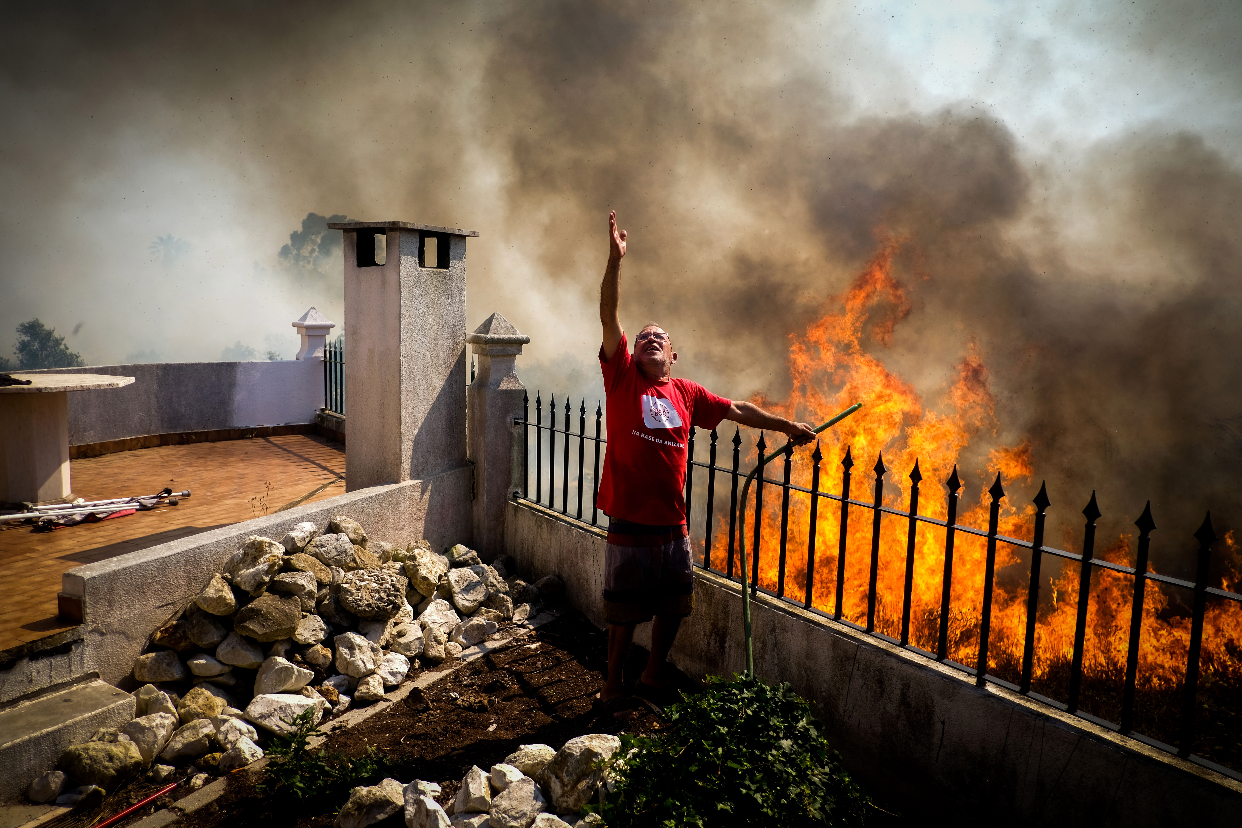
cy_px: 414
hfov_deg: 67.4
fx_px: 931
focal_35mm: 27
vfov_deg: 47.9
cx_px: 621
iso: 100
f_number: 2
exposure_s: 1/2500
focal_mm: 18
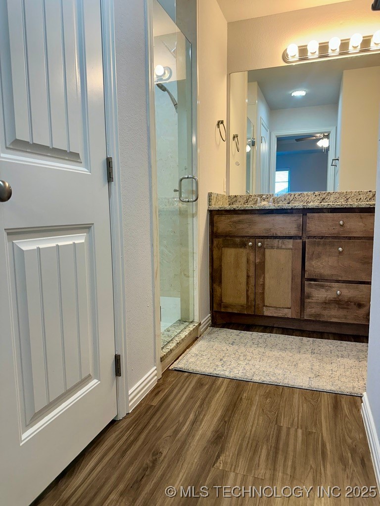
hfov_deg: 56.8
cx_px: 190
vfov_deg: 71.6
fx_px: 351
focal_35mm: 24
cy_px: 253
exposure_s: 1/120
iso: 160
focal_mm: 6.86
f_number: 1.78
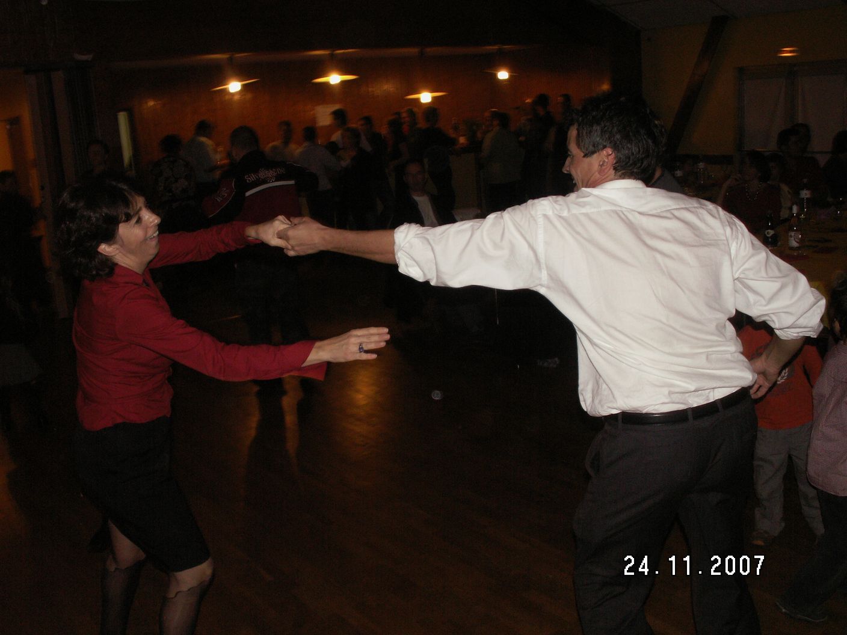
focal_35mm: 35
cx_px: 424
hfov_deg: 52.6
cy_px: 318
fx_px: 856
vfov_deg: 40.7
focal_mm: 5.86
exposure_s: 1/40
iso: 160
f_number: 2.8
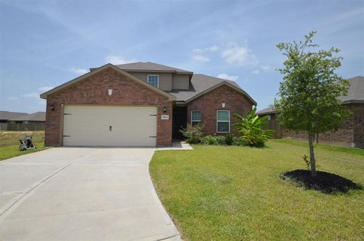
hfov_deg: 85.5
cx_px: 182
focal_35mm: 20
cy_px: 120
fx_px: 197
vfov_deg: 63.0
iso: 320
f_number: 11
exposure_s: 1/500
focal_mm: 13
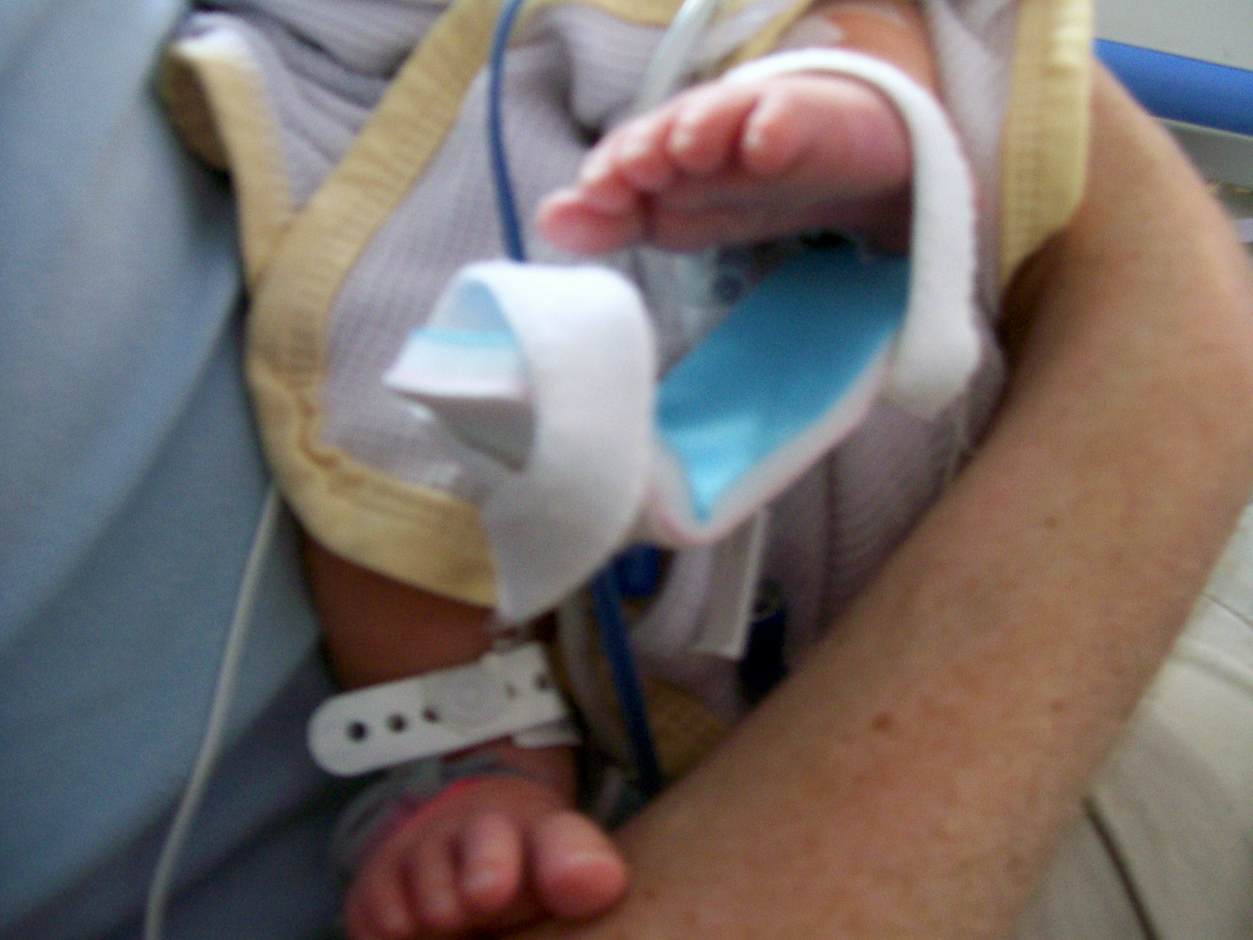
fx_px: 1303
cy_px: 470
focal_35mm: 36
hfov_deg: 51.4
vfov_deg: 39.7
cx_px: 626
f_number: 2.7
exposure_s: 1/8
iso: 160
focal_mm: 6
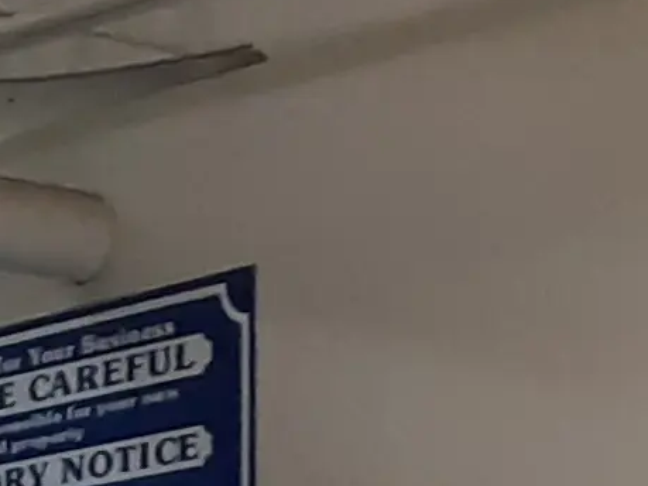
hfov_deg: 10.3
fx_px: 3593
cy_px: 1245
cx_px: 119
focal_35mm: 192
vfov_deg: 7.2
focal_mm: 2.91
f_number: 1.9
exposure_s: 1/60
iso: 160
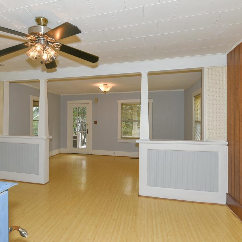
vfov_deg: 72.1
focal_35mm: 21
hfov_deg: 71.5
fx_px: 166
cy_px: 120
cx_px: 98
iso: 200
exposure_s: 1/90
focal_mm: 16
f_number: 6.7
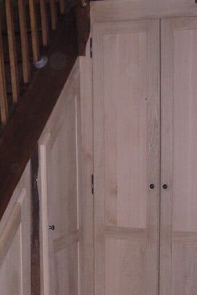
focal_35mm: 79
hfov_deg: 17.2
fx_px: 648
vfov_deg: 25.5
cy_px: 206
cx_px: 46
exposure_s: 1/60.1
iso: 248
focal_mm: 5.8
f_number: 2.8
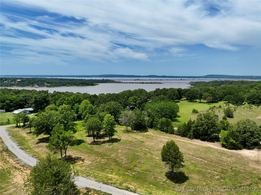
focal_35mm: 24
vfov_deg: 56.8
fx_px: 181
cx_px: 130
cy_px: 98
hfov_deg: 71.6
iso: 120
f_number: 2.8
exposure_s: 1/2500
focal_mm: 12.29
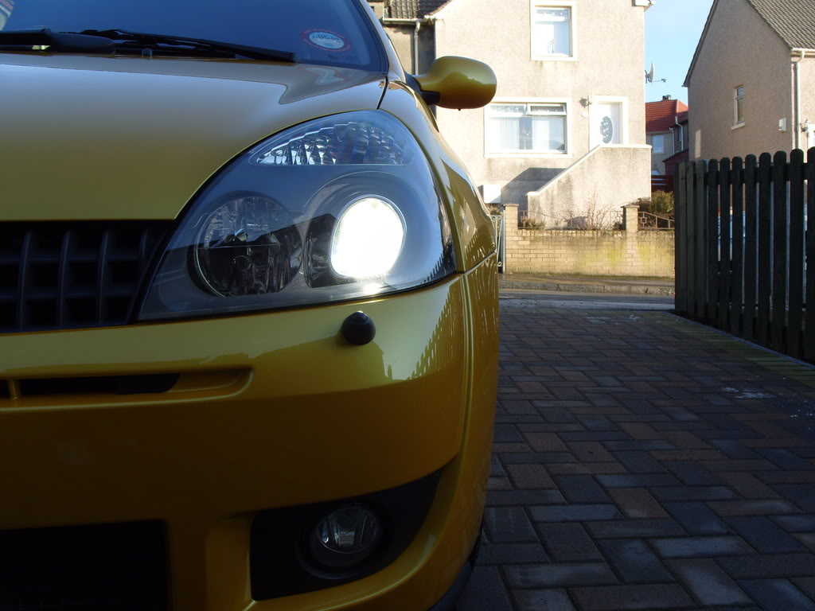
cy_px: 306
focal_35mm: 35
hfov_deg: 52.6
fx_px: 824
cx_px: 408
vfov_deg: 40.7
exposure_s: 1/250
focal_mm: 7.8
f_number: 4.8
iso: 80
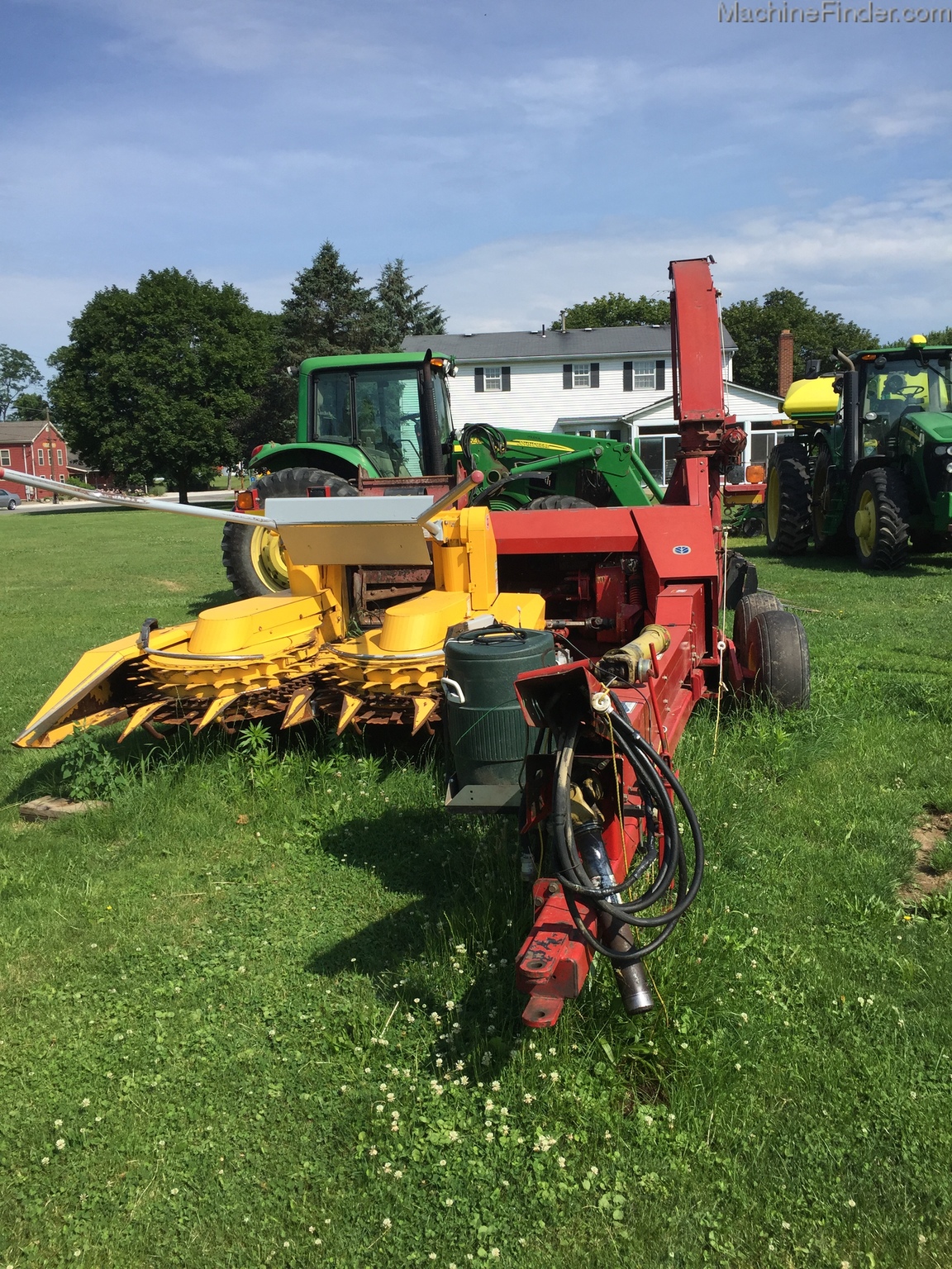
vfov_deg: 61.7
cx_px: 476
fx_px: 1063
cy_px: 634
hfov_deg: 48.2
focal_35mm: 29
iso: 32
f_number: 2.2
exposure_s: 1/2083
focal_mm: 4.15
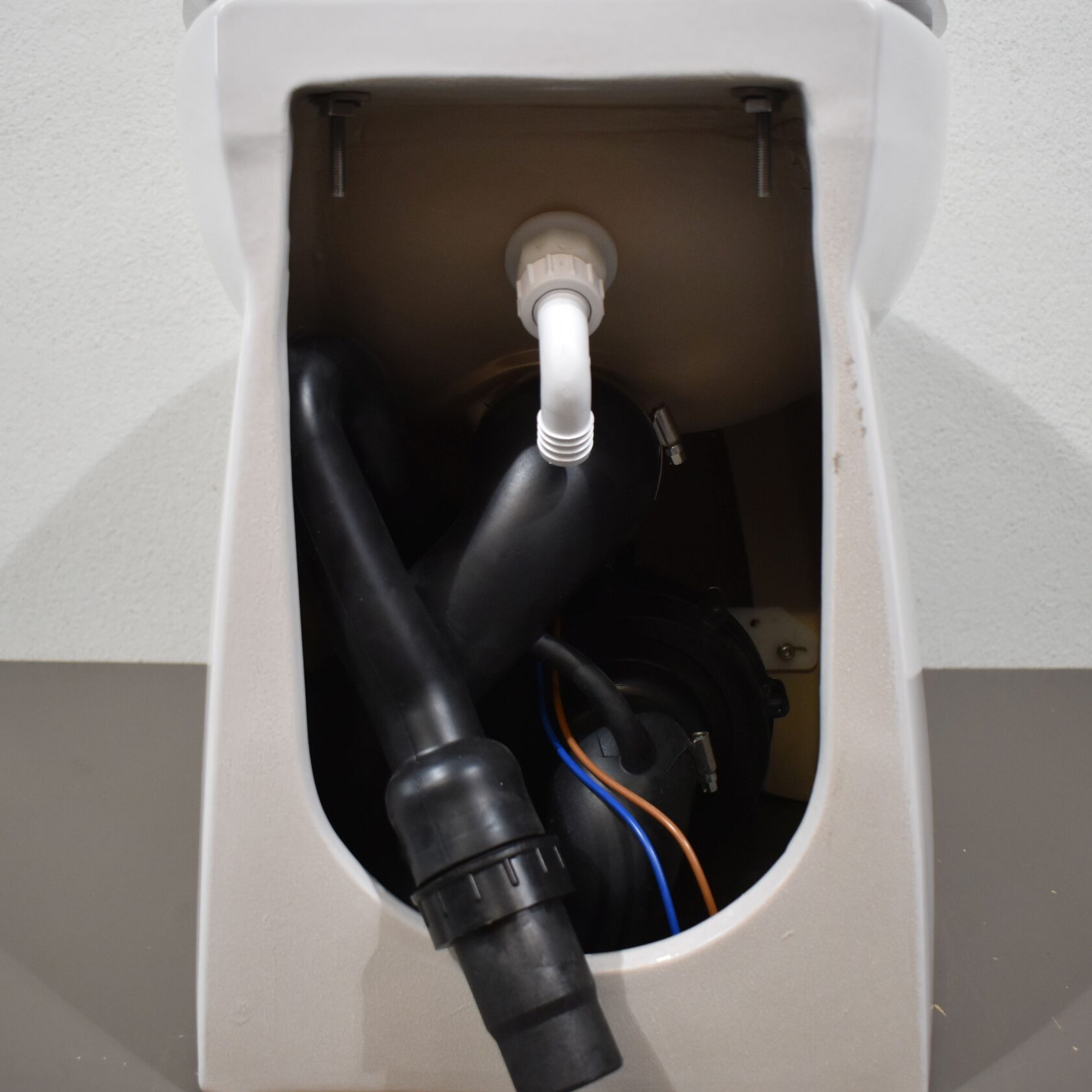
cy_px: 544
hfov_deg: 41.2
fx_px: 1451
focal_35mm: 41
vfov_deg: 41.3
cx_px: 560
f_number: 3.8
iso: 800
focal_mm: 21
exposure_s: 1/250
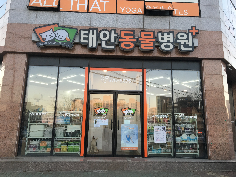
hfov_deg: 61.7
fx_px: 198
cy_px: 88
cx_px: 118
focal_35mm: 29
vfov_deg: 48.2
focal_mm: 4.15
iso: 32
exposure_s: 1/30
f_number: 2.2
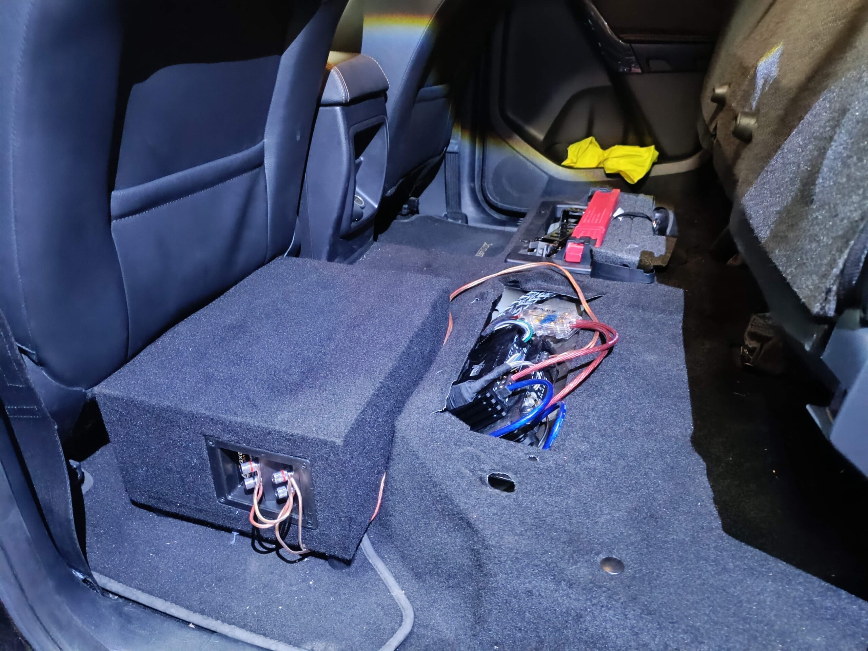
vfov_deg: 56.8
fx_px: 602
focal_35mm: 24
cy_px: 326
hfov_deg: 71.6
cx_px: 434
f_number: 1.88
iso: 2542
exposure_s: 1/12.5
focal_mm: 5.59
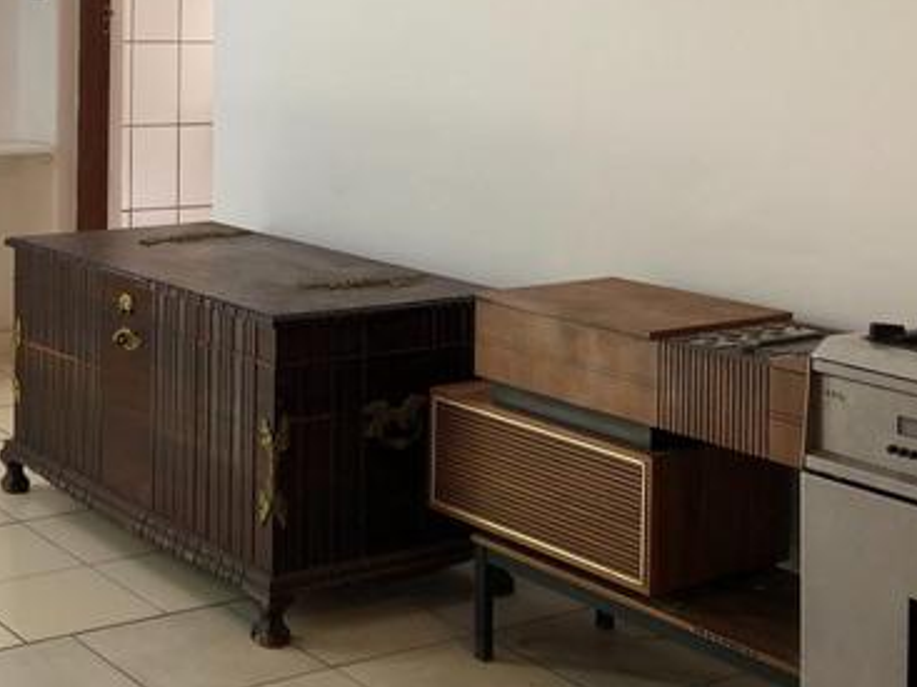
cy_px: 40
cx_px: 50
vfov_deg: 23.2
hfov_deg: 30.0
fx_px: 1615
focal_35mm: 61
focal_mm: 3.99
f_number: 1.8
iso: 40
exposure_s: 1/17
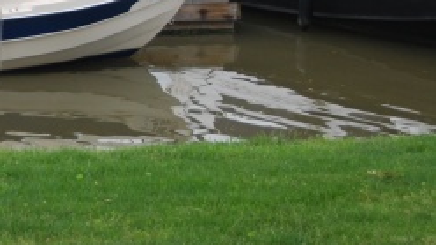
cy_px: 5
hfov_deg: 11.9
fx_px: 2053
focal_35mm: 178
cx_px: -95
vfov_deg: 6.8
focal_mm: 35
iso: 200
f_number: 4.5
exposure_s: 1/80
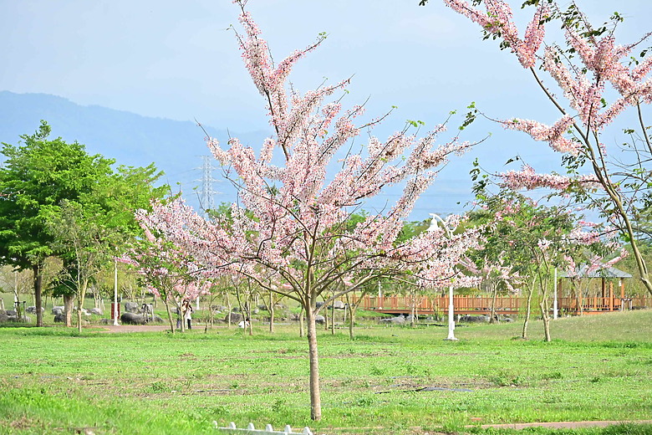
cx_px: 326
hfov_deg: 12.5
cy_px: 218
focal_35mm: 165
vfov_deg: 8.3
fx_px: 2988
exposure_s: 1/4000
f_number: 5
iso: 1100
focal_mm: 110
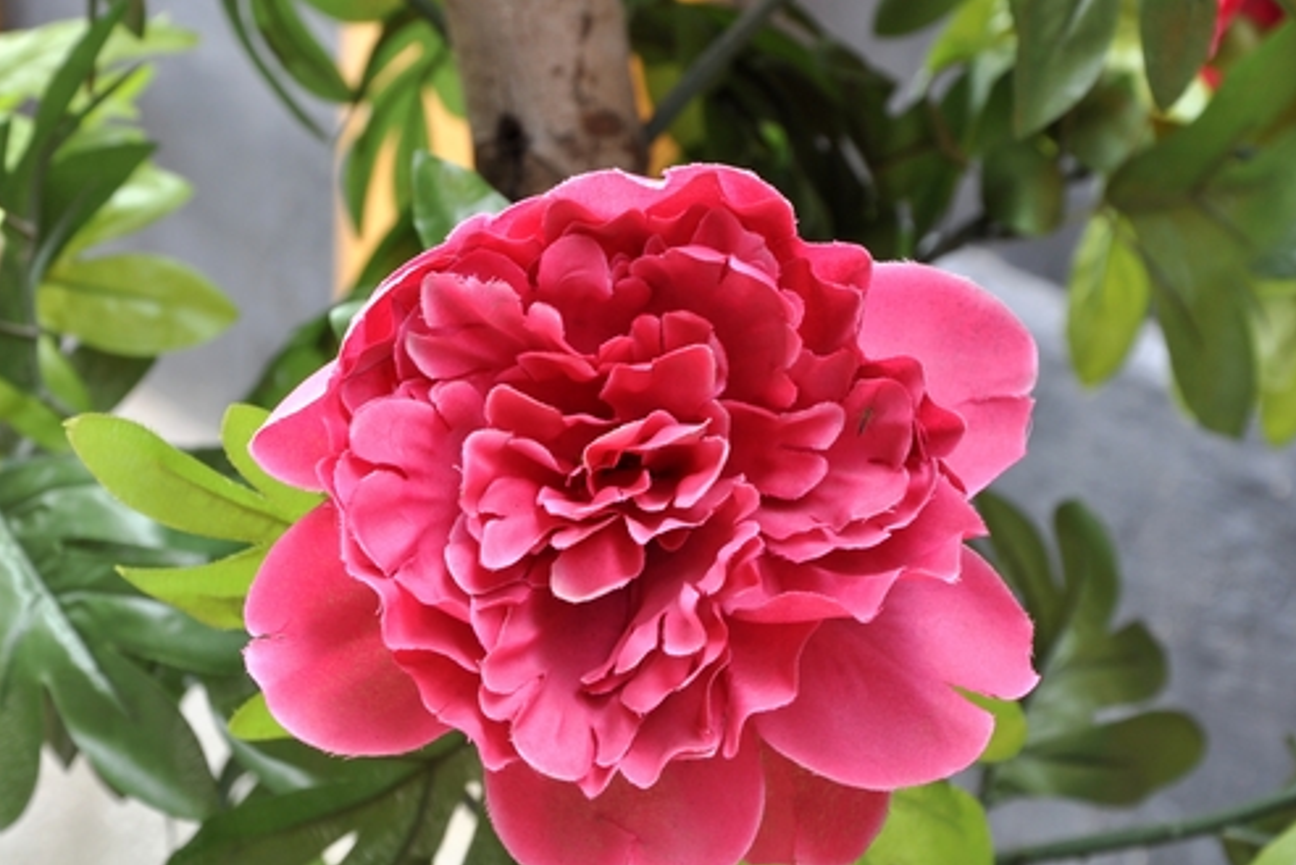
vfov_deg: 8.6
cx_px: 649
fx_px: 5744
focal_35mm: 160
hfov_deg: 12.9
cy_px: 434
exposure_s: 1/8
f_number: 10
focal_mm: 105
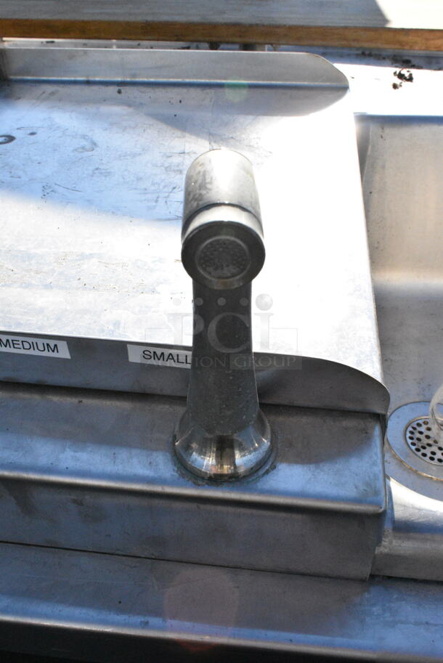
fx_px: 636
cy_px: 332
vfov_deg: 55.1
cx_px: 222
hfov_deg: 38.4
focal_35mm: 34
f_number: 20
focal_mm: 23
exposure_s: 1/1600
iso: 6400
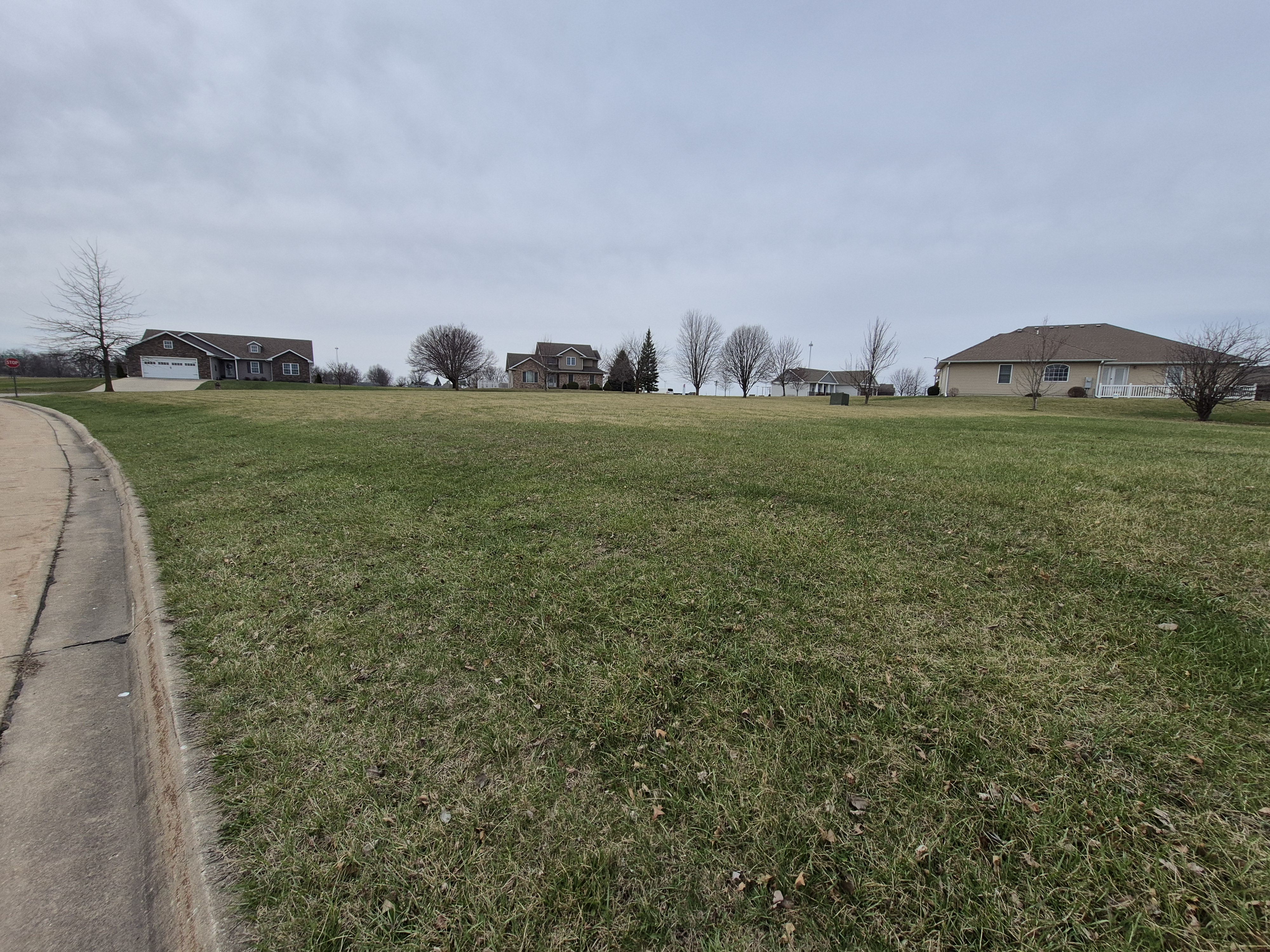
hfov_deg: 106.2
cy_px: 476
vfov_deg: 89.9
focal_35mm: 13
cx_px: 635
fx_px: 477
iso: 50
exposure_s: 1/3160
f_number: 2.2
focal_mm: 1.74
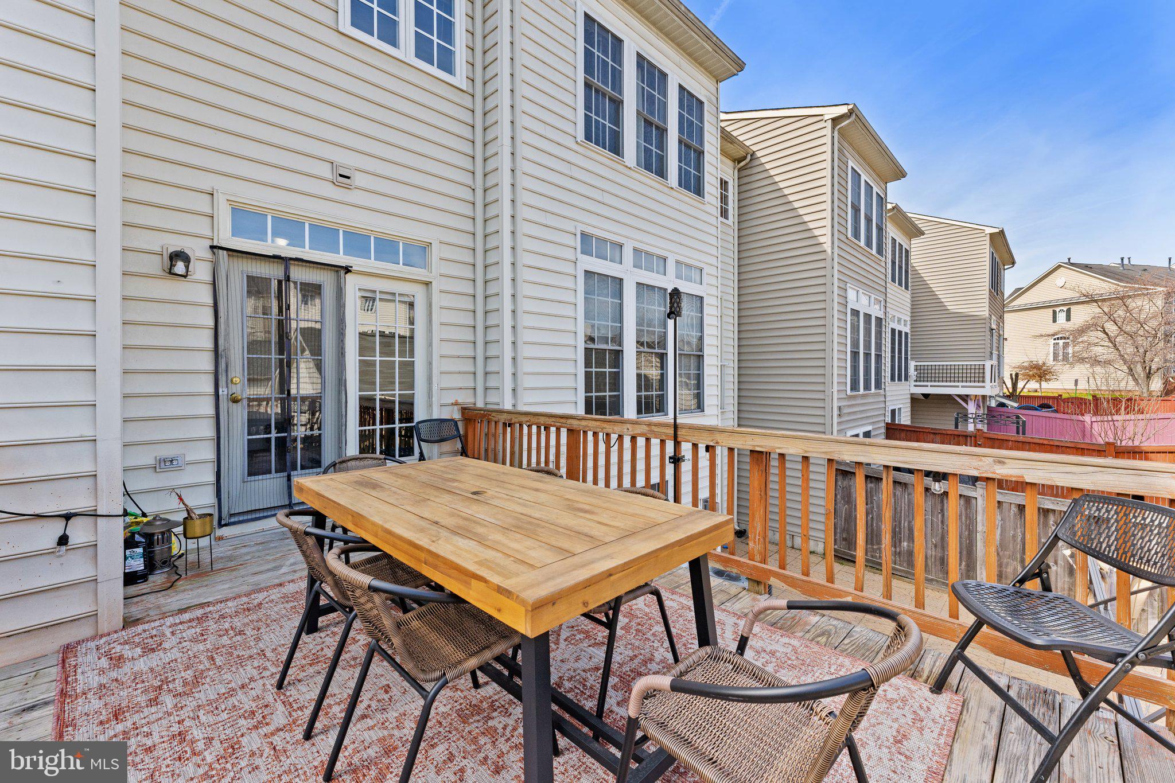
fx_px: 457
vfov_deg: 81.2
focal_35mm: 14
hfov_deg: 104.3
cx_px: 588
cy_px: 392
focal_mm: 14
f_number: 10
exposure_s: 1/200
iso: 400
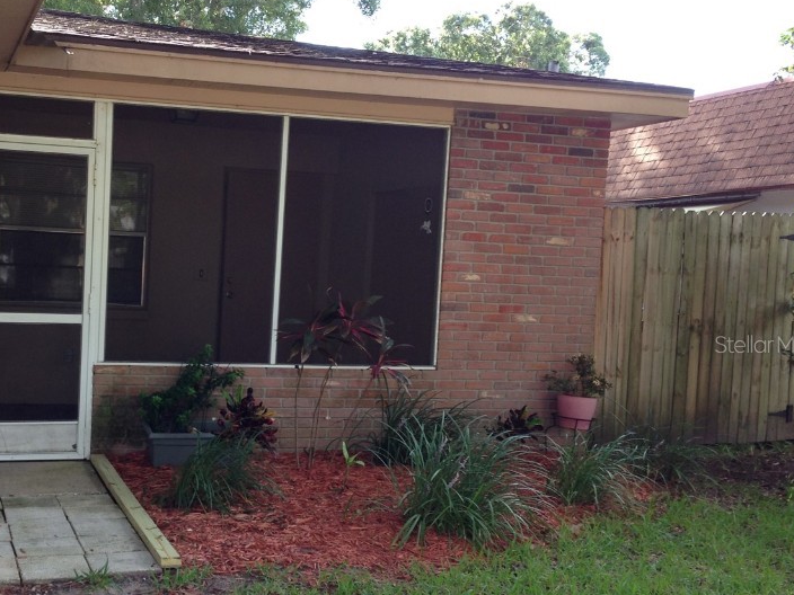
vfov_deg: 30.2
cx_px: 244
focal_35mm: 48
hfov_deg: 39.0
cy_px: 344
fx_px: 1101
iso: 50
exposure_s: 1/133
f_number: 2.4
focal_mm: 4.12
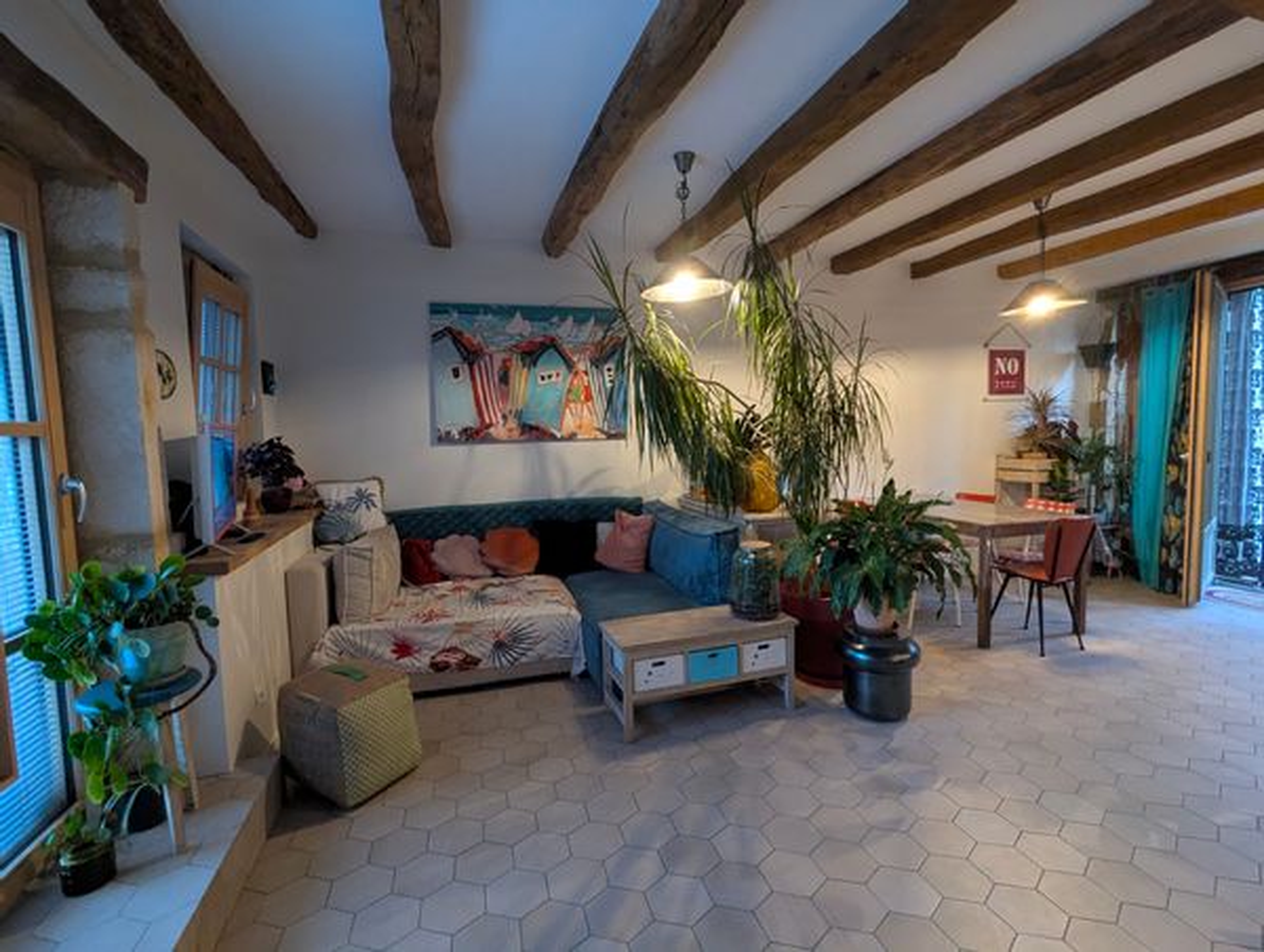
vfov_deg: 78.3
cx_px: 632
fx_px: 585
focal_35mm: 16
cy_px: 476
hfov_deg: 94.4
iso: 521
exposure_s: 1/23.8
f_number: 2.2
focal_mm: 2.35
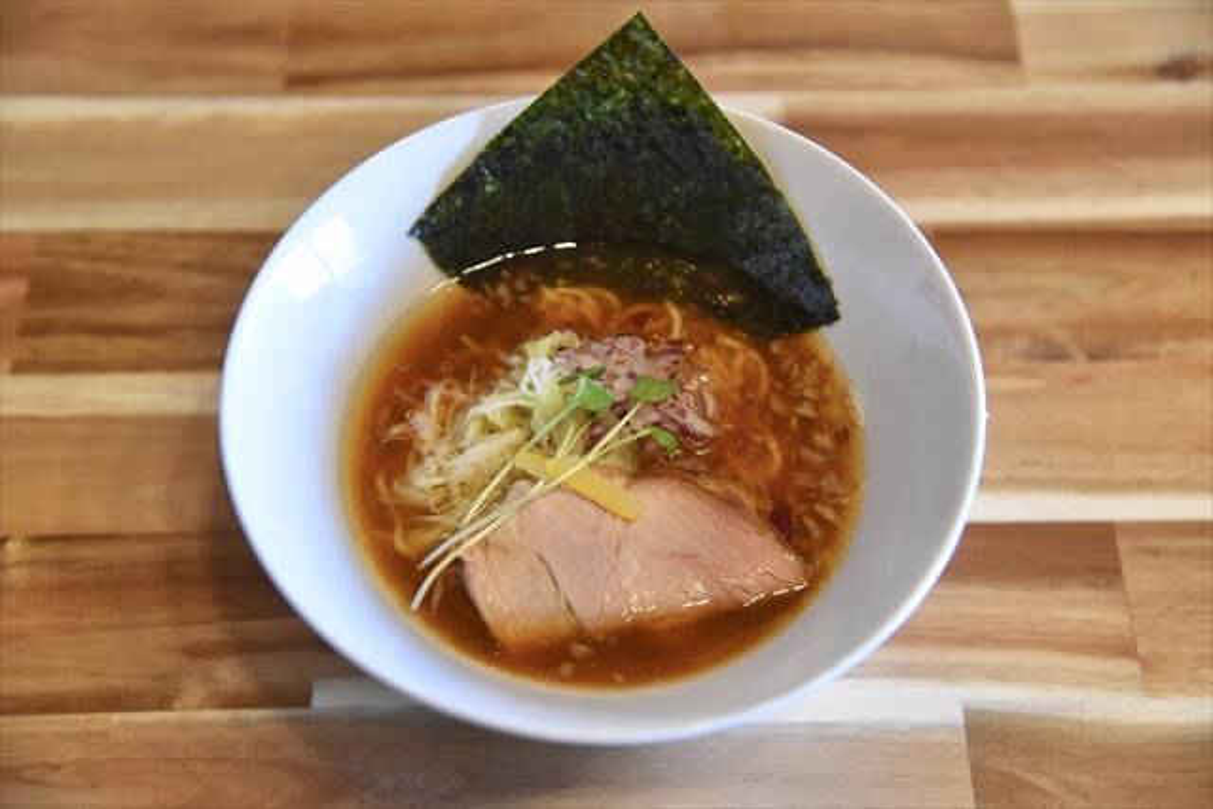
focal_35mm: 55
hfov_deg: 36.2
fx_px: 1853
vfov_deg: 24.6
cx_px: 606
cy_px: 404
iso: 3200
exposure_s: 1/320
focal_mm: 55
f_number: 4
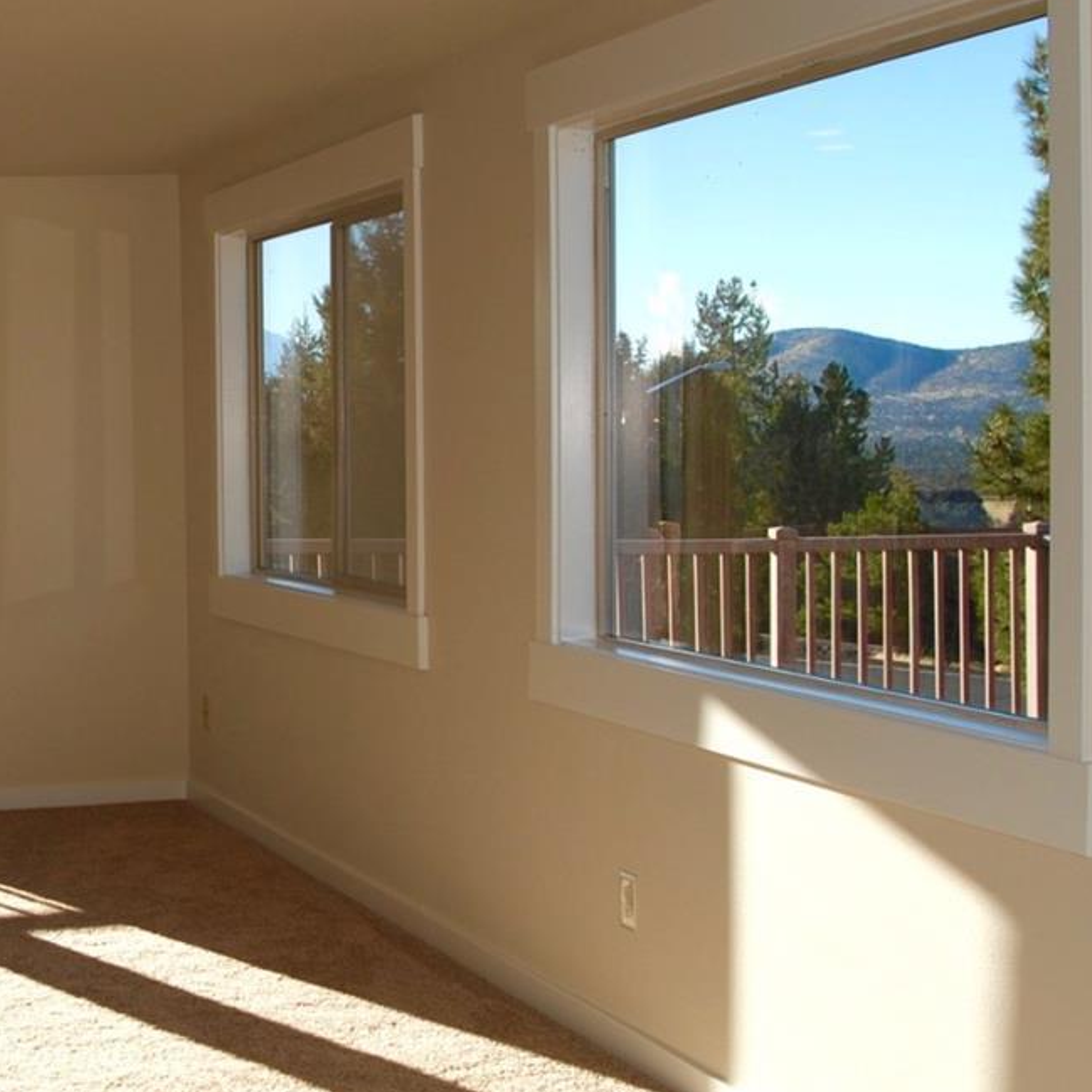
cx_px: 71
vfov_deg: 29.1
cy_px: 521
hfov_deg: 27.8
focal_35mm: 59
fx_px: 2106
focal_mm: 20
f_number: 5.6
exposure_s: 1/200
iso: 100
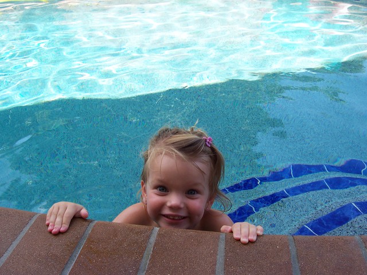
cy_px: 138
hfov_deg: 50.1
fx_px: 392
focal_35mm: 37
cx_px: 184
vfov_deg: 38.7
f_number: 5.6
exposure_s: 1/125
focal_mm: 5.6
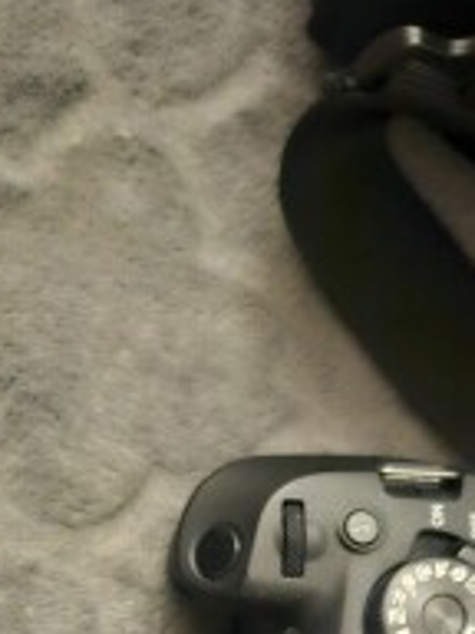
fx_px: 1006
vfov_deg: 30.6
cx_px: 206
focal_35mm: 55
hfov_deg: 26.5
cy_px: 726
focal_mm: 5.4
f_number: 1.8
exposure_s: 1/16.7
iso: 1600
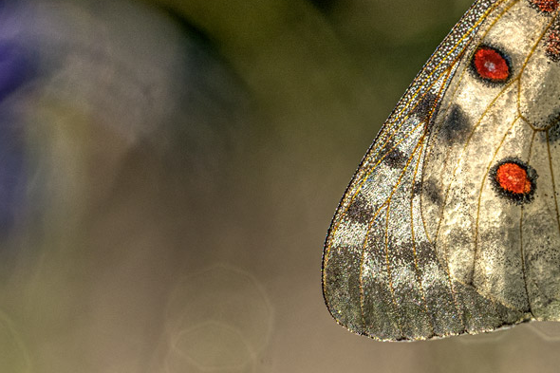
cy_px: 34
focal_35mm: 610
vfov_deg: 2.3
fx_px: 9486
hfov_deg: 3.4
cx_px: 326
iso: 200
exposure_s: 1/125
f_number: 16
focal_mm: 180
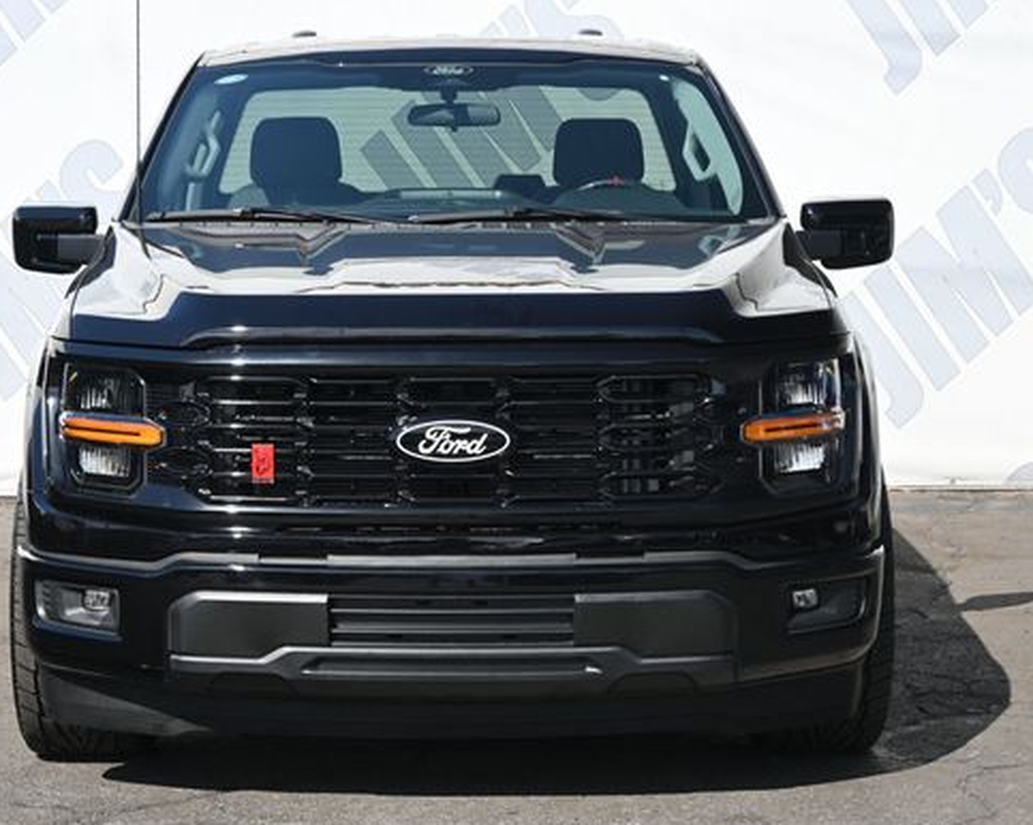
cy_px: 388
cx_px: 453
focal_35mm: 86
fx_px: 2628
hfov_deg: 22.2
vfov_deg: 17.8
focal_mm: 46
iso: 140
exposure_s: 1/250
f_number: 6
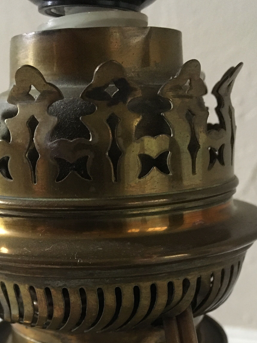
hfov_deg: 28.5
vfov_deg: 35.6
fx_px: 505
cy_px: 299
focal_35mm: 51
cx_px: 106
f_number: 2.2
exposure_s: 1/17
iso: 250
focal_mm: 4.15
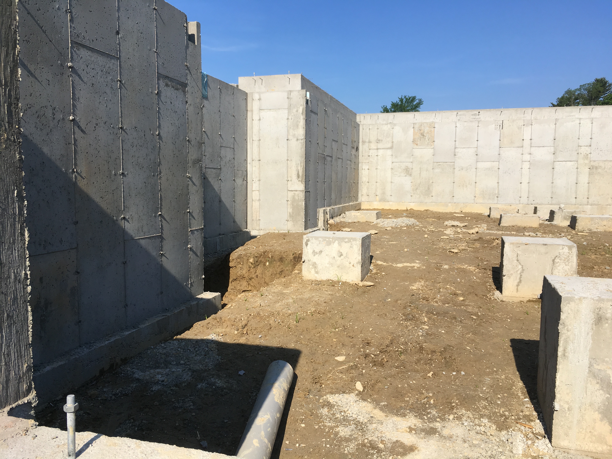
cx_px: 306
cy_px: 230
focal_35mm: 29
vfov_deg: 48.2
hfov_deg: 61.7
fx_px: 513
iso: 25
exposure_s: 1/1748
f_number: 2.2
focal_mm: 4.15
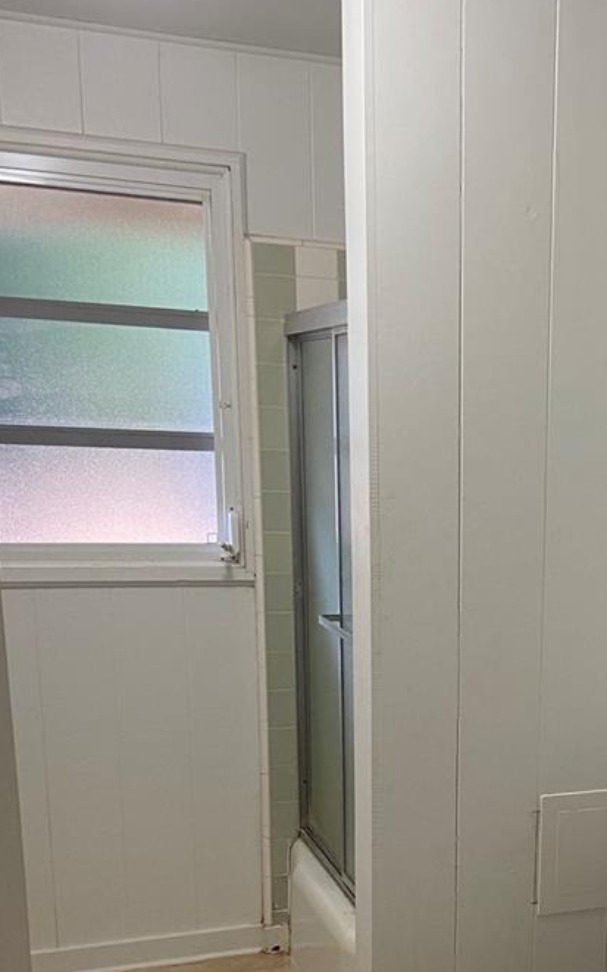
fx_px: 1324
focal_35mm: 50
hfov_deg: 24.8
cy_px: 754
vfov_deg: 39.0
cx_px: 586
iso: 100
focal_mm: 4.25
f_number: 1.8
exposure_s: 1/60
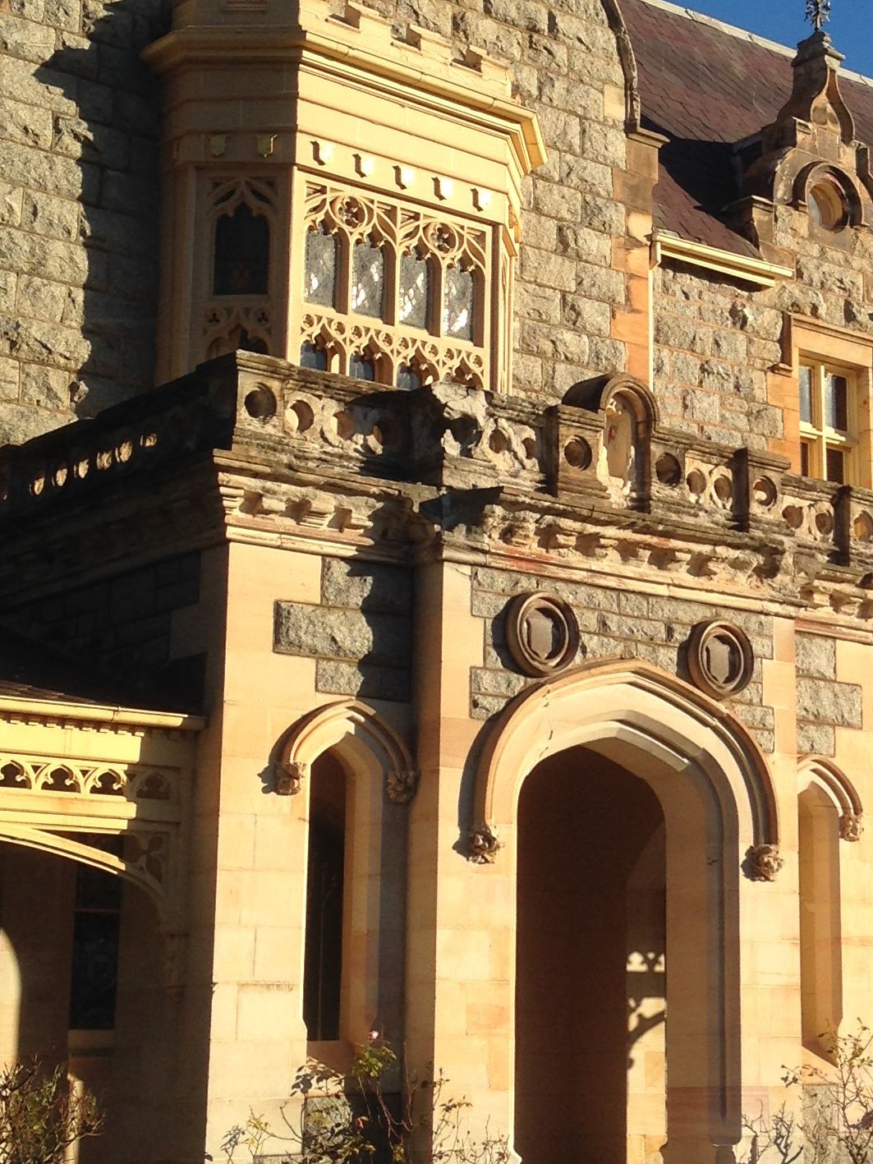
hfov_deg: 19.1
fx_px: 2555
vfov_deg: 25.6
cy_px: 490
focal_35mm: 76
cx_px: 783
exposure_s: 1/1355
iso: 50
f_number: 2.4
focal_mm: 4.12
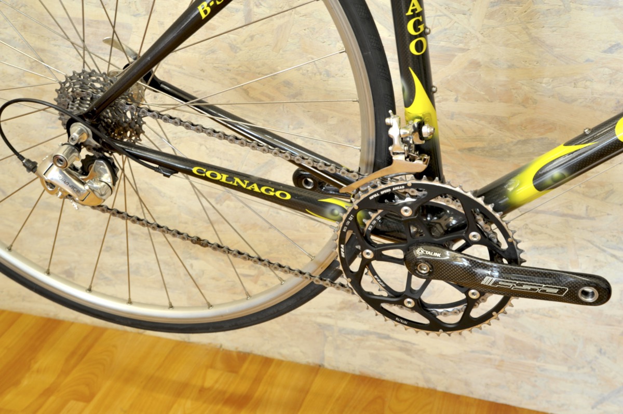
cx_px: 312
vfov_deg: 23.3
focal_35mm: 58
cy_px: 207
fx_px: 1003
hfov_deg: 34.5
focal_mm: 58
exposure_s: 1/3
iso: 800
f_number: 11
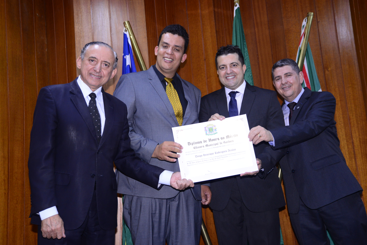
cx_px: 184
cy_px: 122
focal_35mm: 45
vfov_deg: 29.9
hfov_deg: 43.6
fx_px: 459
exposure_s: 1/80
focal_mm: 45
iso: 1600
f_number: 4.5
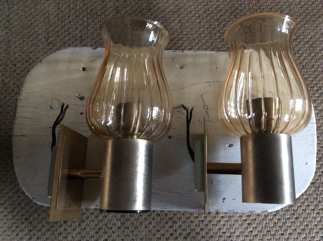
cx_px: 162
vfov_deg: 44.1
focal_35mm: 32
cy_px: 120
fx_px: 298
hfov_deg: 56.9
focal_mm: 3.3
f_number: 2.4
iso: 320
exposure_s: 1/17
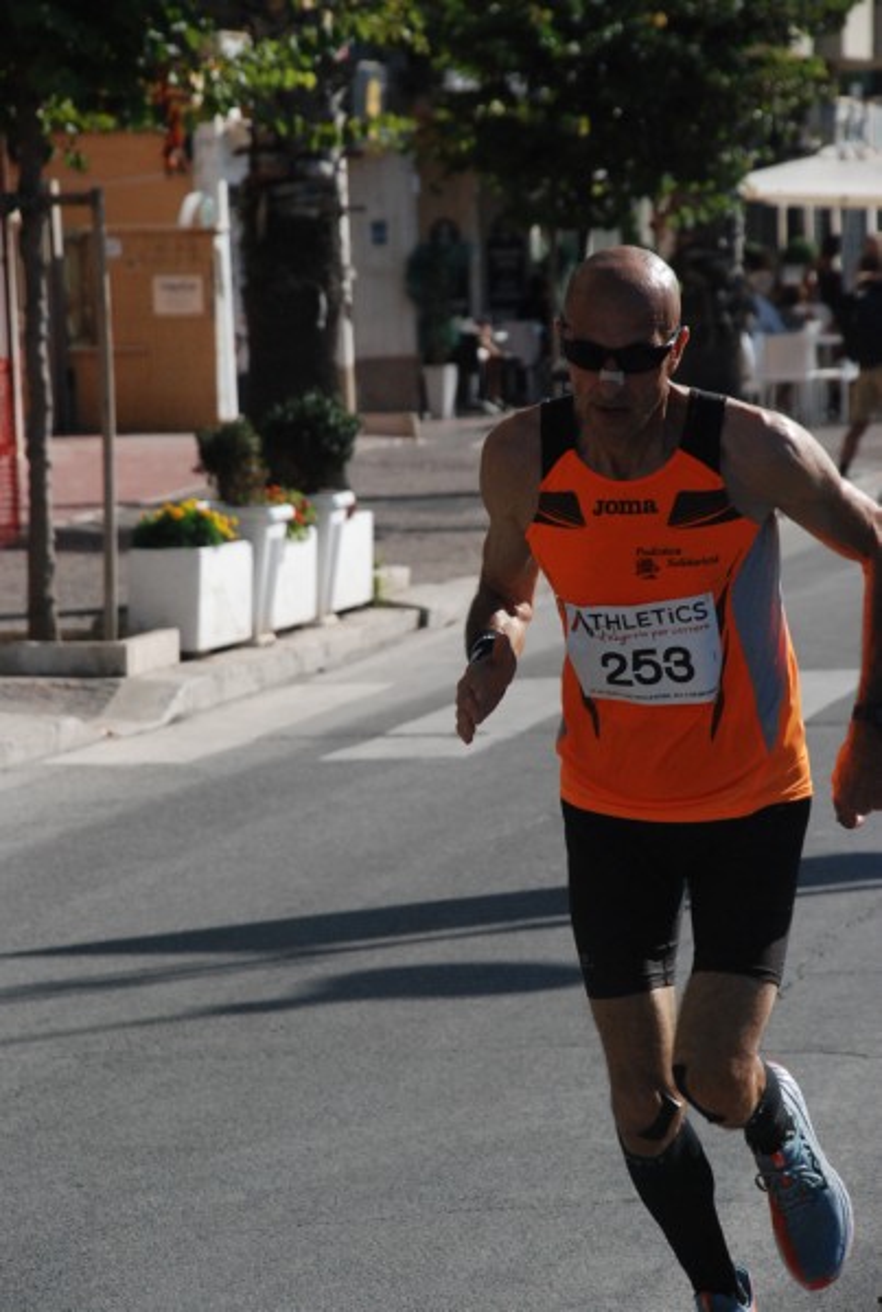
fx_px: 6580
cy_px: 656
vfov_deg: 11.4
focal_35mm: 180
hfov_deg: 7.7
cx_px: 441
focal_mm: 120
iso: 1000
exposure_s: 1/2000
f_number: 8
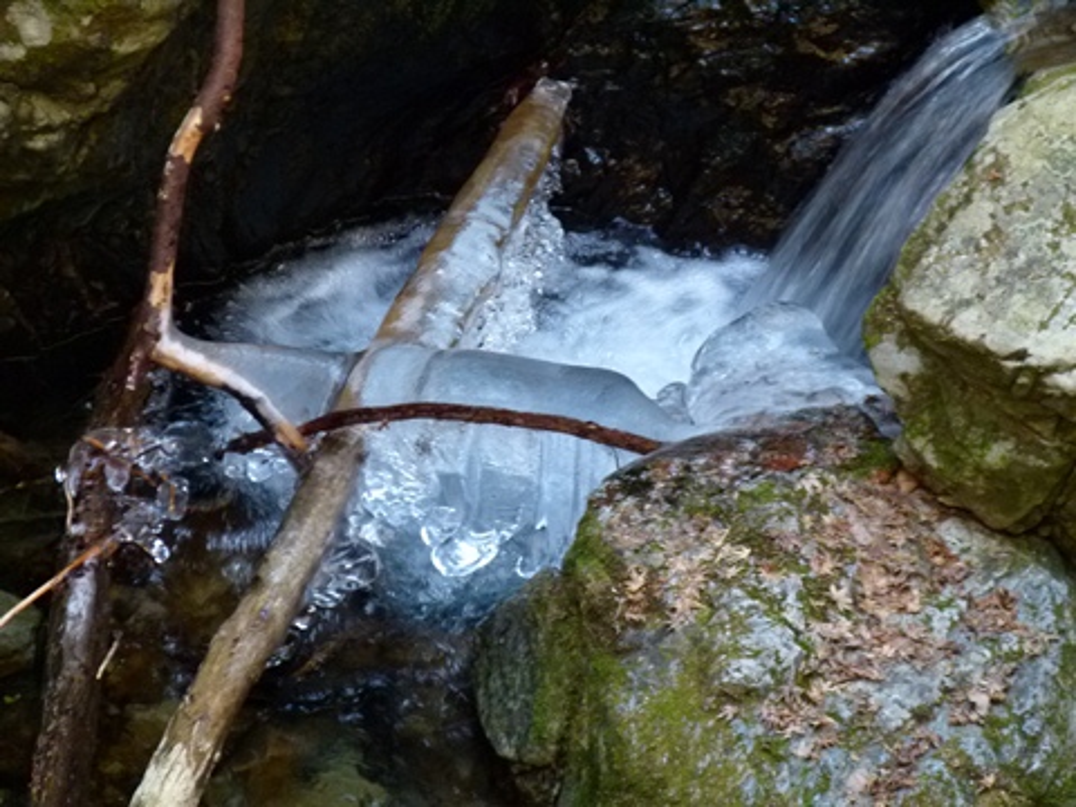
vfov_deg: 4.5
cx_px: 538
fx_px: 10258
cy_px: 404
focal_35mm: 330
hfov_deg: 6.0
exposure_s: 1/20
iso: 400
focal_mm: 59.5
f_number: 4.1
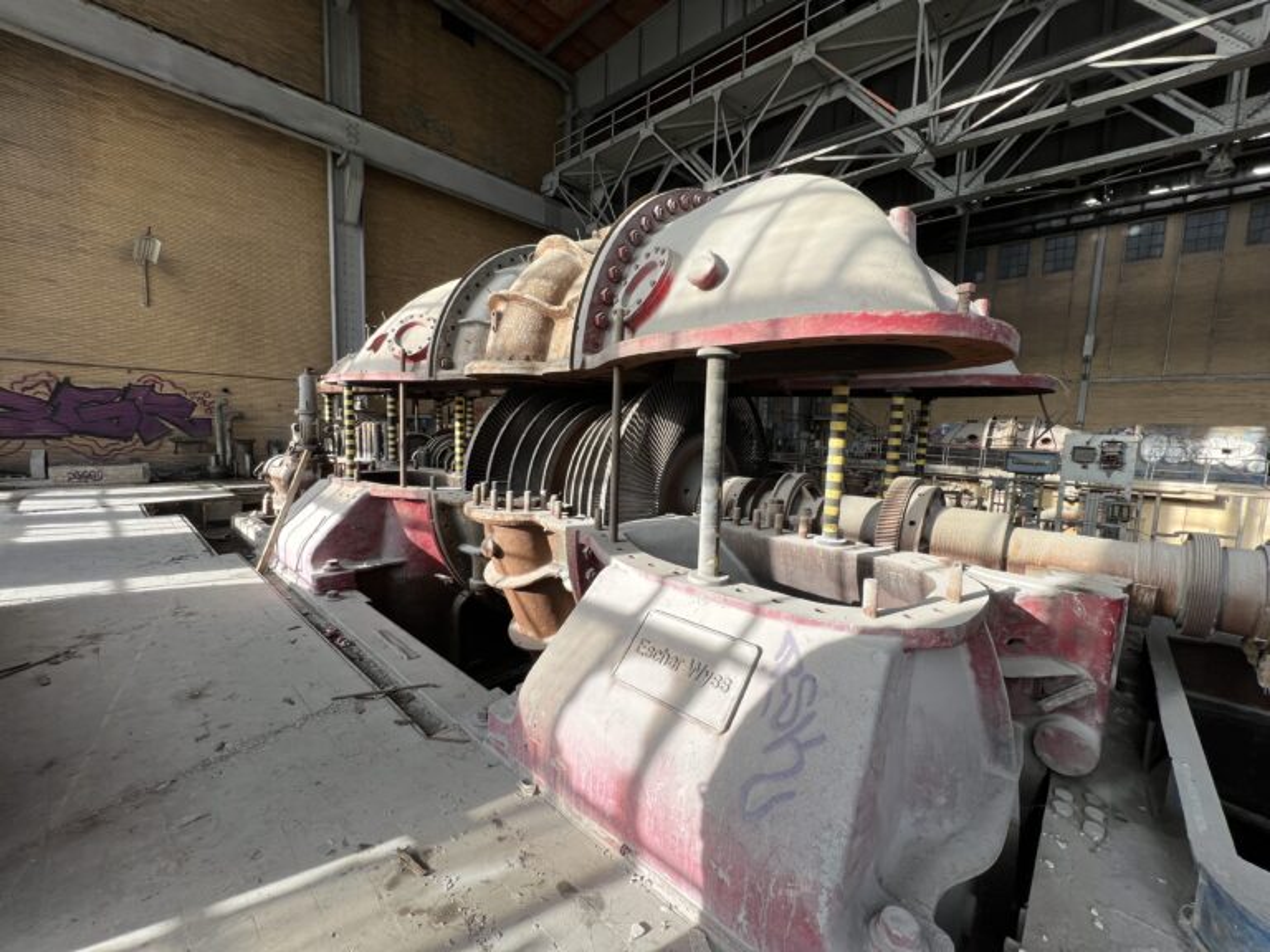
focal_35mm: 13
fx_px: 477
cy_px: 476
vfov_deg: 89.9
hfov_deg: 106.2
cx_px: 635
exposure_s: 1/287
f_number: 1.8
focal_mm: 1.57
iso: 32
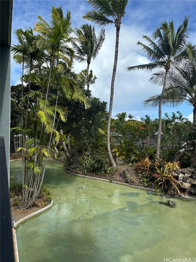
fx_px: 181
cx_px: 98
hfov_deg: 56.8
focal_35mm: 24
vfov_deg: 71.6
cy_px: 131
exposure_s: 1/4545
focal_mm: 6.86
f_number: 1.78
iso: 80
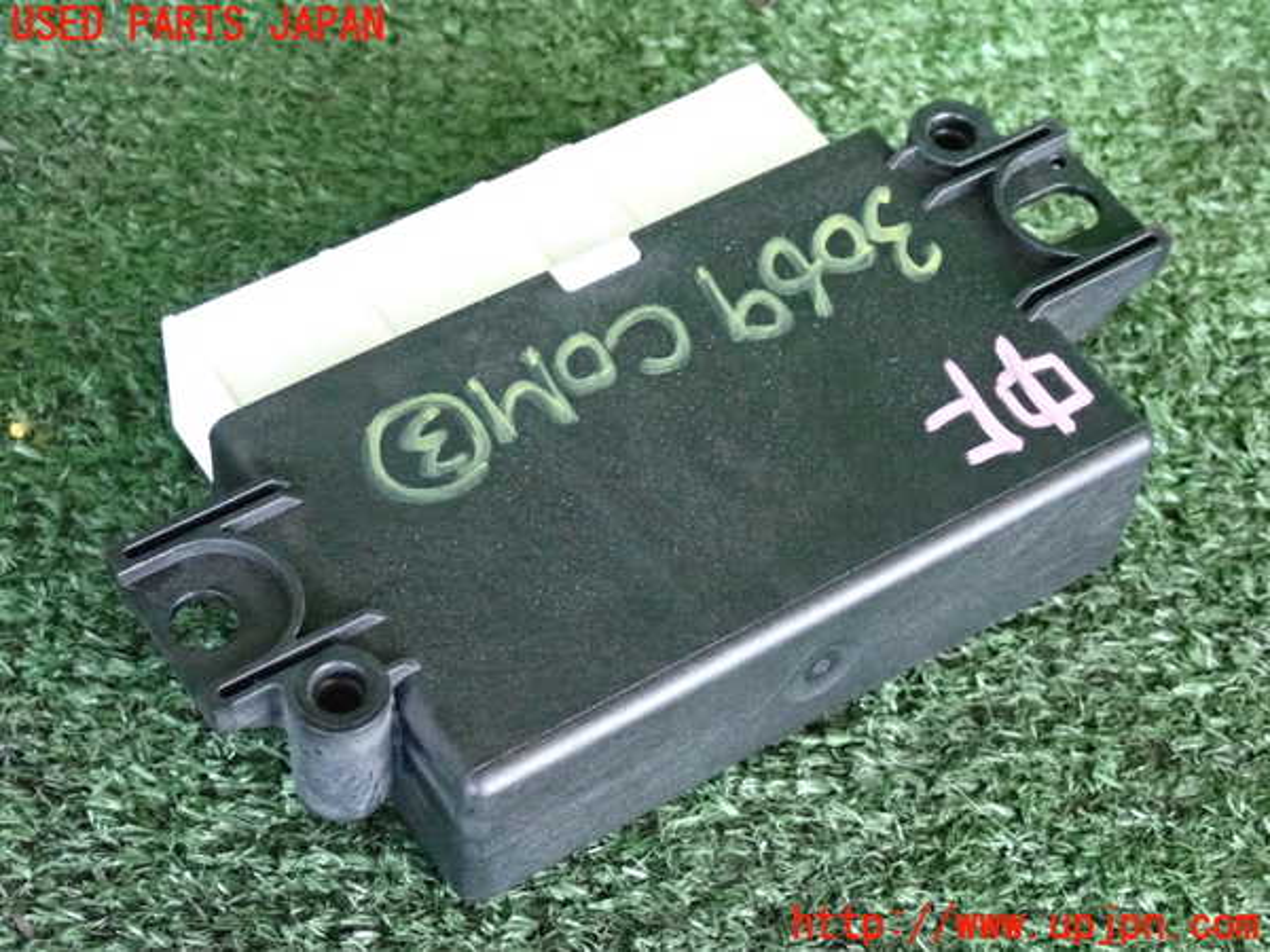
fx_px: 2605
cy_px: 476
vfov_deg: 20.7
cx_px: 635
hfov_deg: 27.4
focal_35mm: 71
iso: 3200
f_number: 3.9
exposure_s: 1/125
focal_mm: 12.73
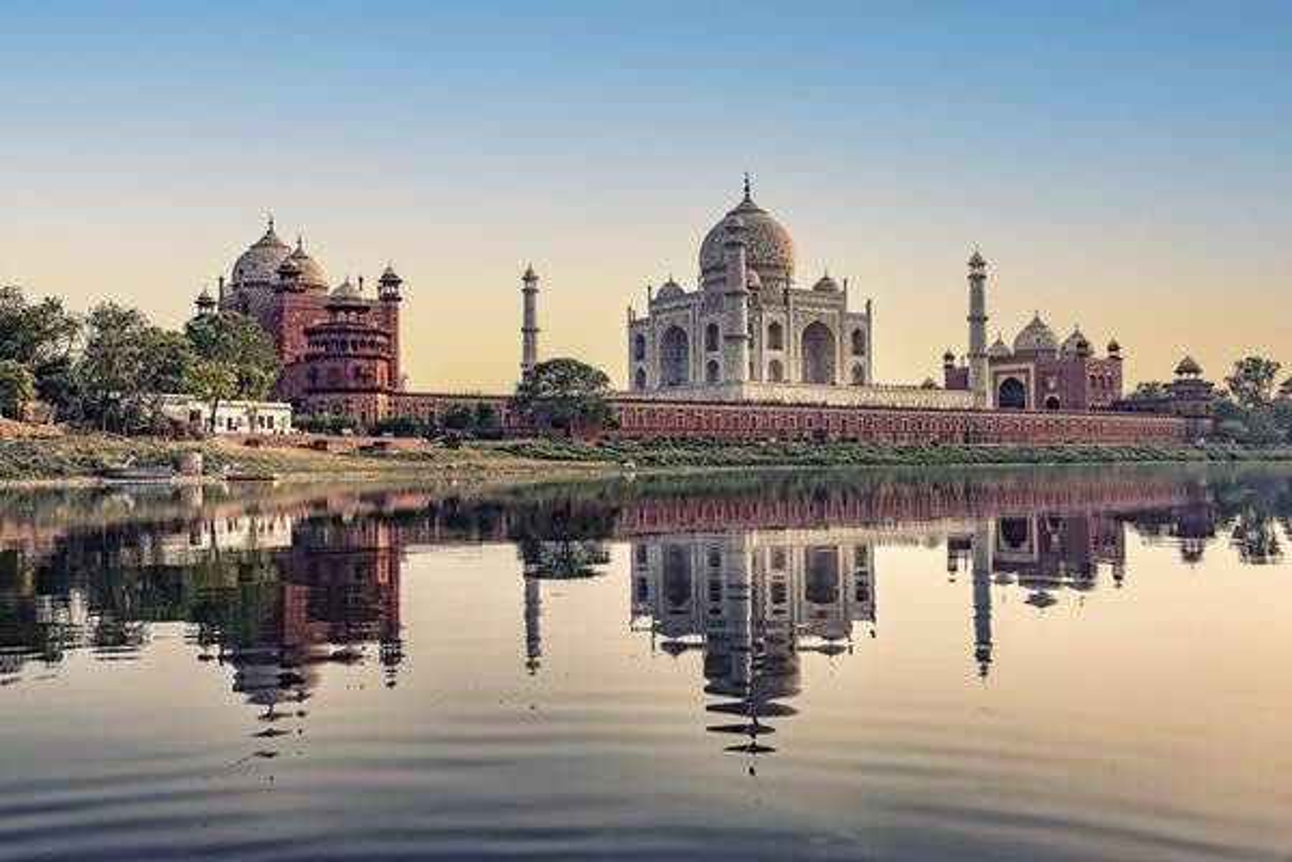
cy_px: 431
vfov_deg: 41.1
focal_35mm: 32
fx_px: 1148
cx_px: 646
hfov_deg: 58.7
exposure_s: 1/200
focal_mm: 32
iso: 64
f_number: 7.1
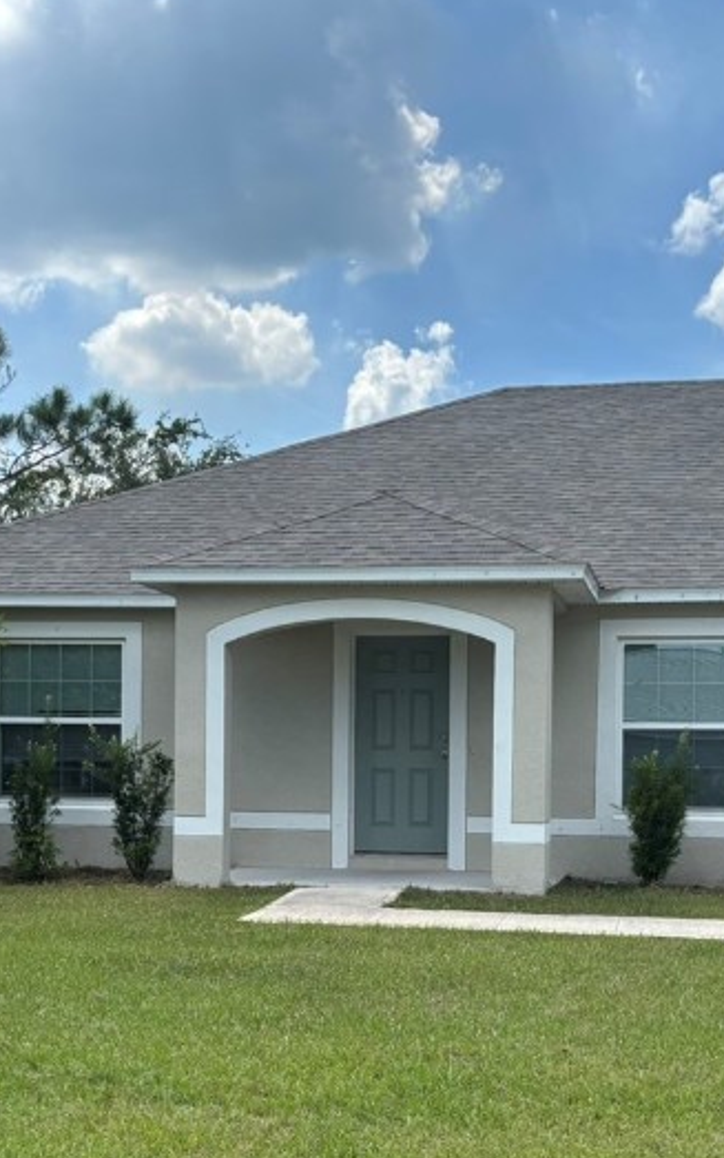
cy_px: 753
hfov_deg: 24.0
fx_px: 1704
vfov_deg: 37.2
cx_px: 401
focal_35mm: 54
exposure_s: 1/2933
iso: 50
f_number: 1.6
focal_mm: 5.96
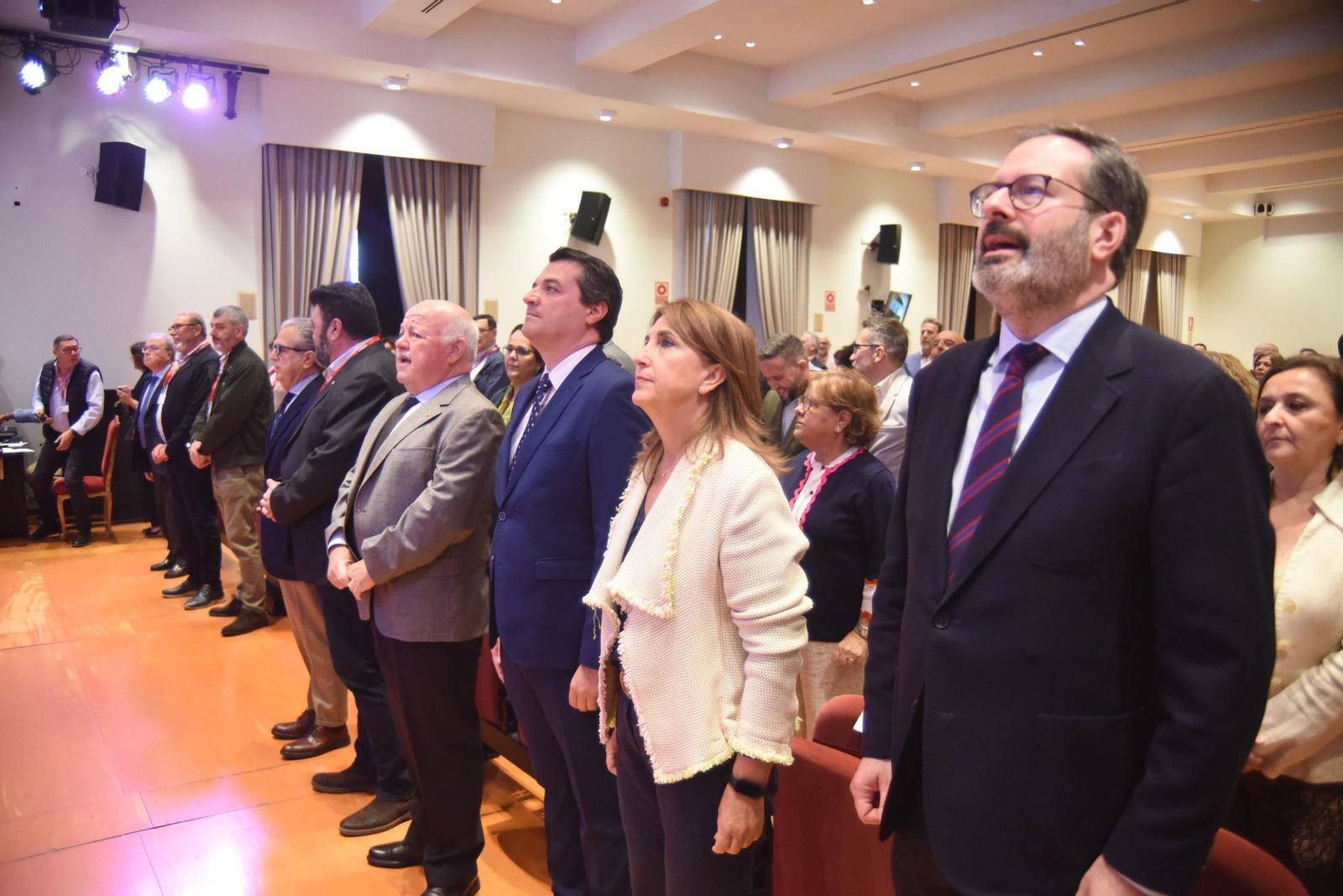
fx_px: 1082
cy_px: 448
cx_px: 672
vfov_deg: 45.0
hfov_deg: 63.6
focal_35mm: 29
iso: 6400
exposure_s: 1/200
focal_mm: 29
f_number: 4
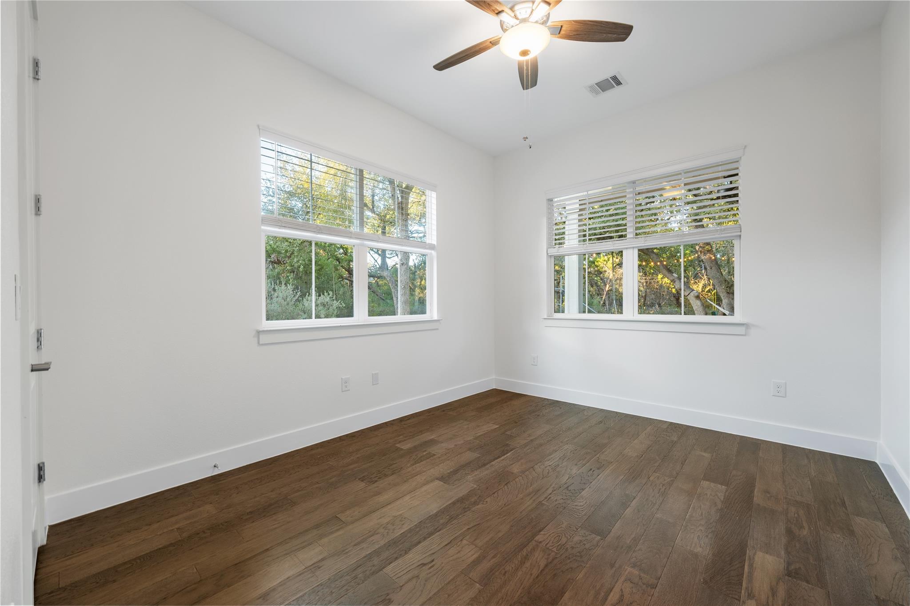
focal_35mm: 14
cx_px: 455
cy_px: 303
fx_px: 354
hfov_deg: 104.3
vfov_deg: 81.2
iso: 250
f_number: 8
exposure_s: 1
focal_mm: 14
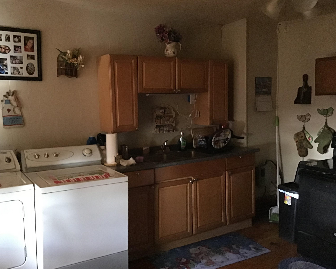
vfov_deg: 44.5
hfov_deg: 54.2
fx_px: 328
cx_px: 158
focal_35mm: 33
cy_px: 132
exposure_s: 1/15
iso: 800
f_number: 2.4
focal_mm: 3.3
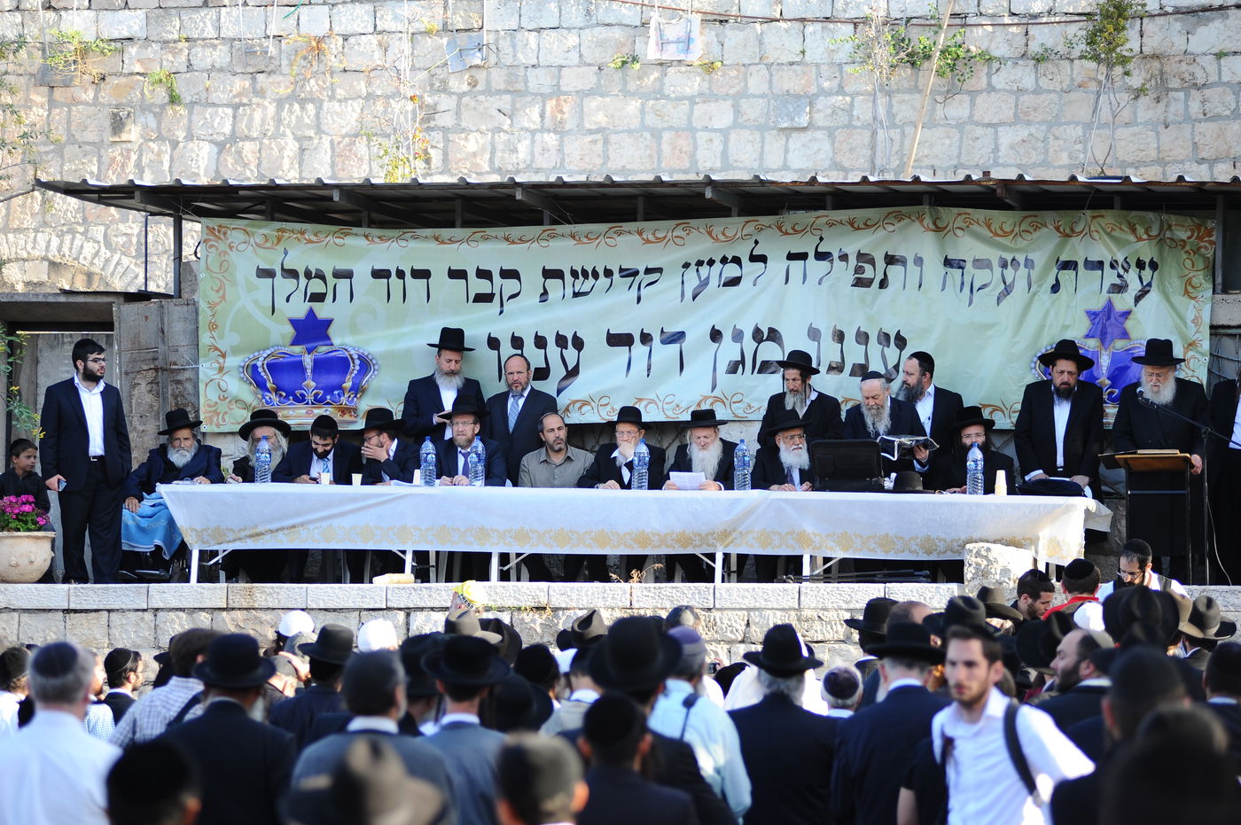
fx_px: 4133
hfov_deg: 17.1
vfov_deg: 11.4
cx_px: 620
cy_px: 412
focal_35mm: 120
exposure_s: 1/640
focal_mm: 120
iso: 320
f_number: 2.8
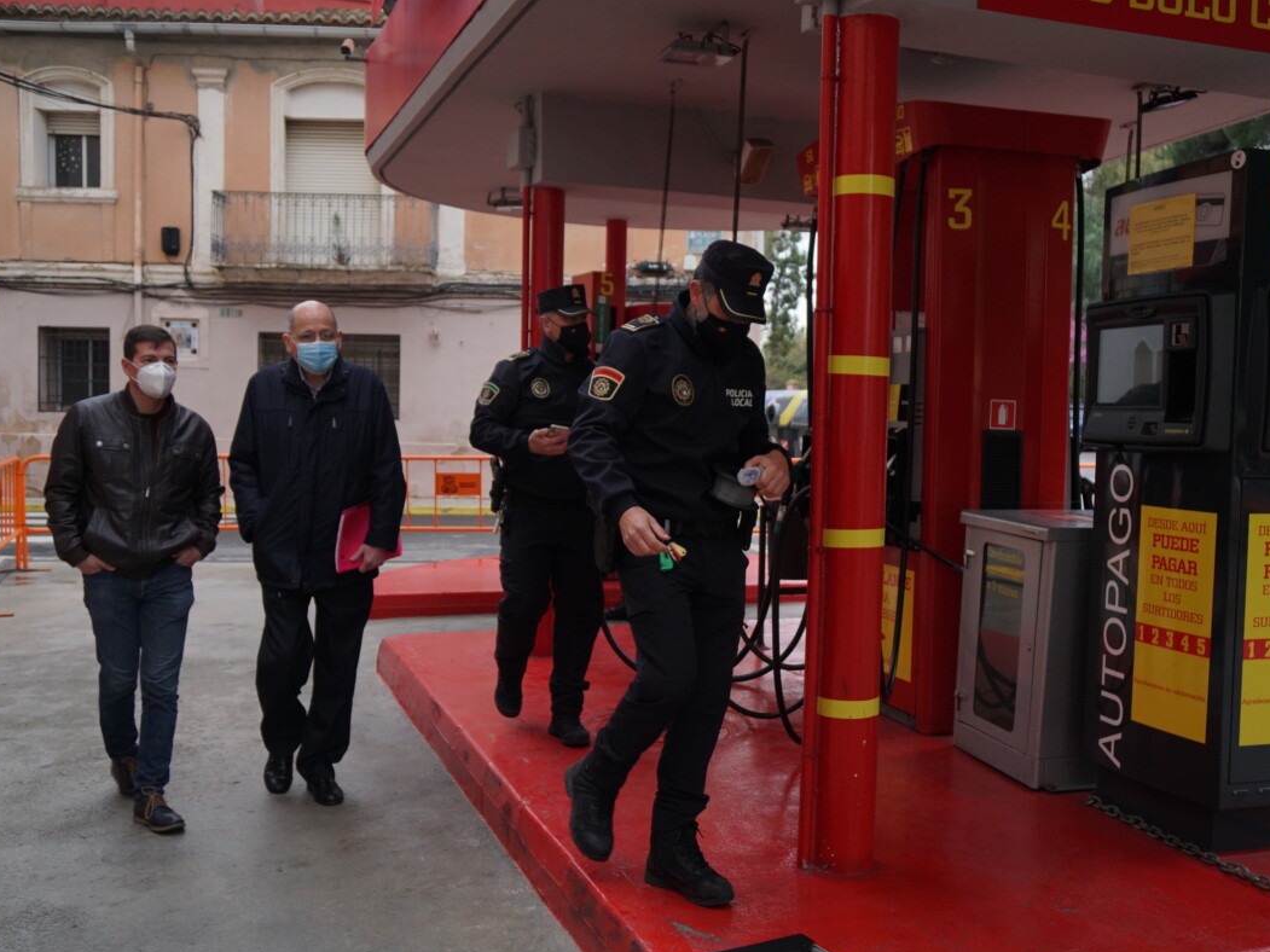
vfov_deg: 41.2
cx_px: 692
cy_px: 481
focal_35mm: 35
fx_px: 1267
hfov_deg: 53.1
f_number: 4
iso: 800
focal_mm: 21
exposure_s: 1/400
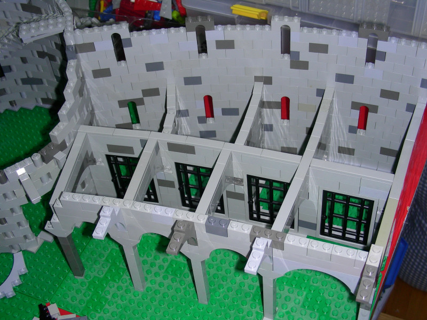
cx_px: 214
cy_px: 160
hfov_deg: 39.7
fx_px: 592
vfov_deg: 30.3
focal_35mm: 48
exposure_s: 1/60.1
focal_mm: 8
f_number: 3.5
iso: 50
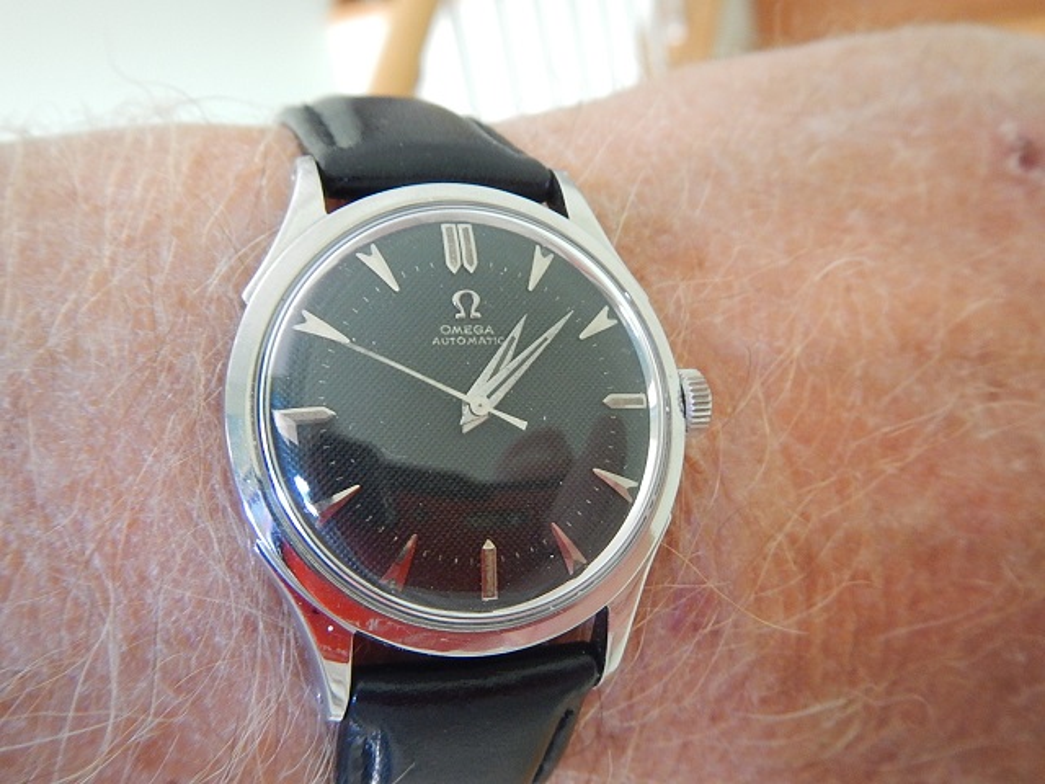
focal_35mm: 33
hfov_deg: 55.4
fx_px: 996
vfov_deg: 42.9
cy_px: 392
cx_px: 522
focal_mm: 5.9
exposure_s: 1/10
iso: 400
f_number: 3.9
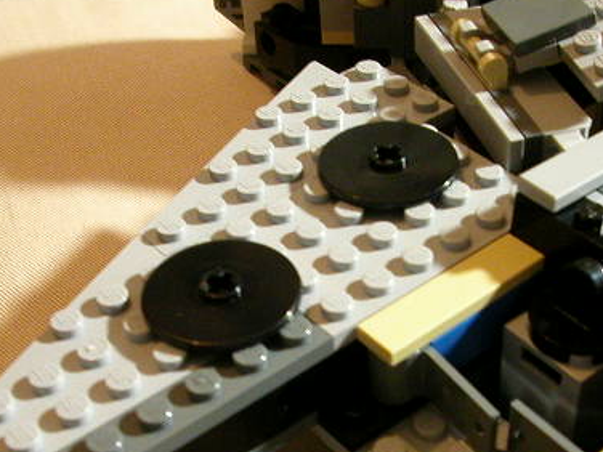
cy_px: 361
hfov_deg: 30.7
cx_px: 327
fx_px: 1097
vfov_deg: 23.0
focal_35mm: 63
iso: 400
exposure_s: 1/8.4
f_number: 2.7
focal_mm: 5.6
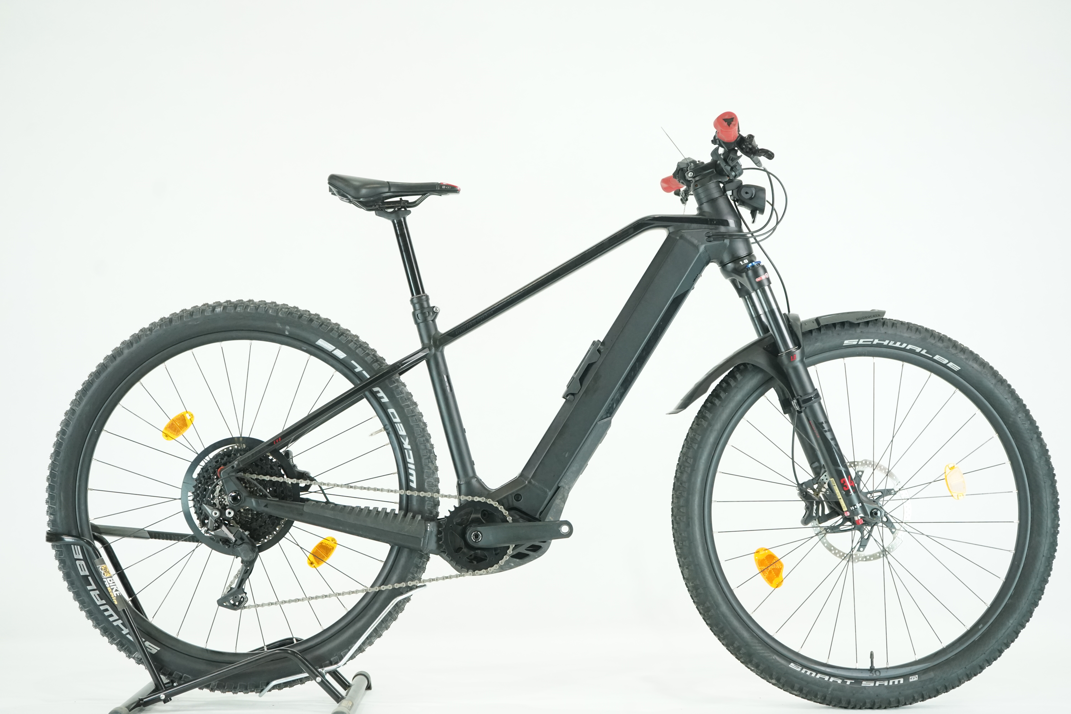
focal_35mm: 54
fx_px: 1606
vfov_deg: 25.1
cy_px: 357
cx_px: 536
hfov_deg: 36.9
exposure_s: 1/200
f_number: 5.6
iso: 2500
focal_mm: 54
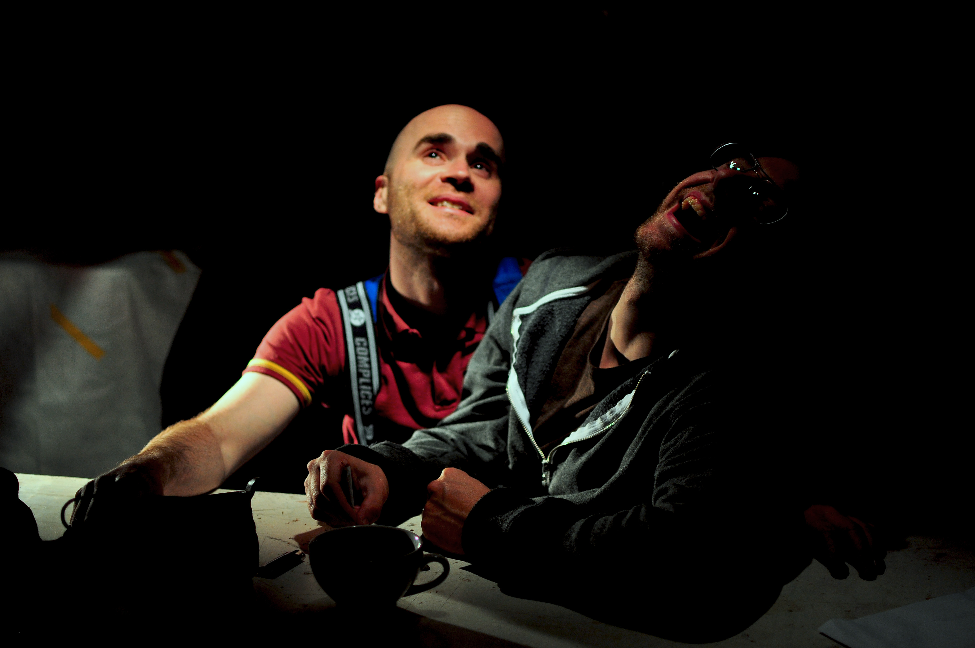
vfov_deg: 25.7
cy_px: 324
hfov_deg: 37.9
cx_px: 488
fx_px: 1420
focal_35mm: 52
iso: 320
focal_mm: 35
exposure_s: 1/250
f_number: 1.8
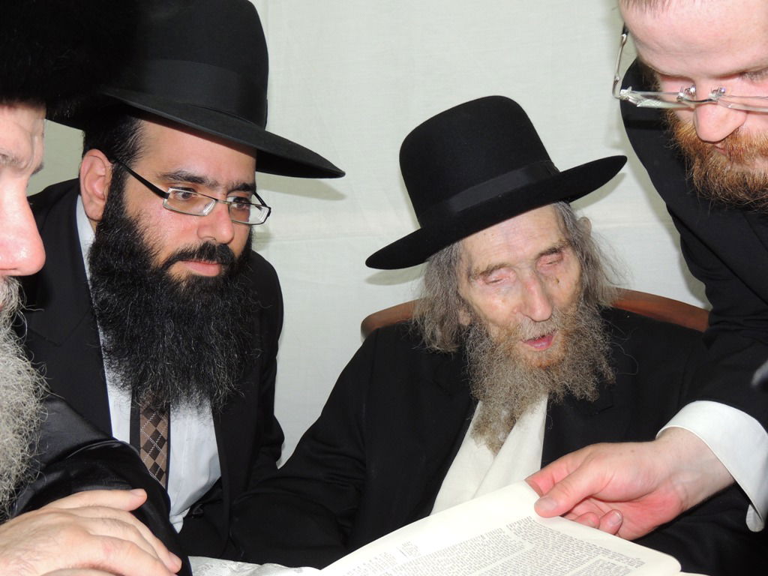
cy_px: 288
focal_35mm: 40
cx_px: 384
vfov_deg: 36.0
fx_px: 887
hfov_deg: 46.8
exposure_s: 1/30
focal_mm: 7.1
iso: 200
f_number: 3.3
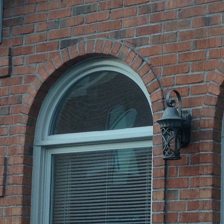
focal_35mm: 138
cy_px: 143
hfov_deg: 12.6
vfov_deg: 12.6
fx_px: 1010
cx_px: 133
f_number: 2.4
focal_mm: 4.13
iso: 50
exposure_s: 1/120
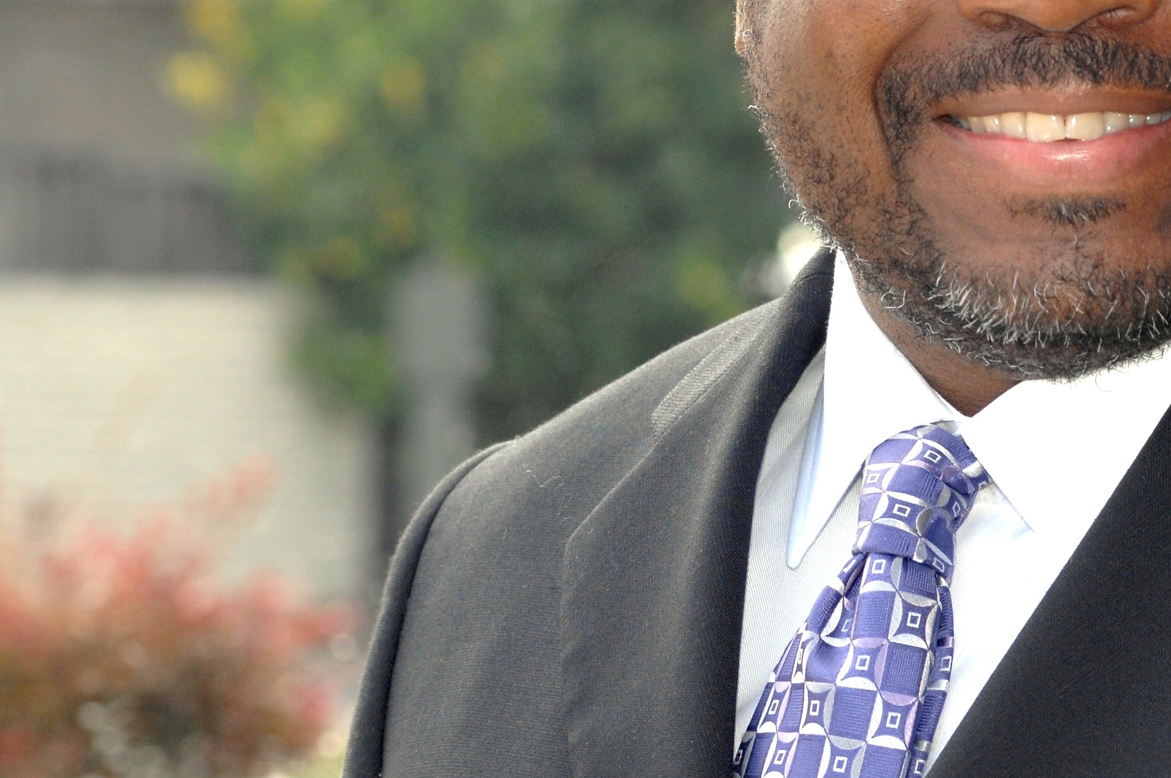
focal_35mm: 290
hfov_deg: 7.1
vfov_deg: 4.7
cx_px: 1047
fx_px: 9428
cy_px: 173
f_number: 6.7
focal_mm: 85
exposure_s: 1/180
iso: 200
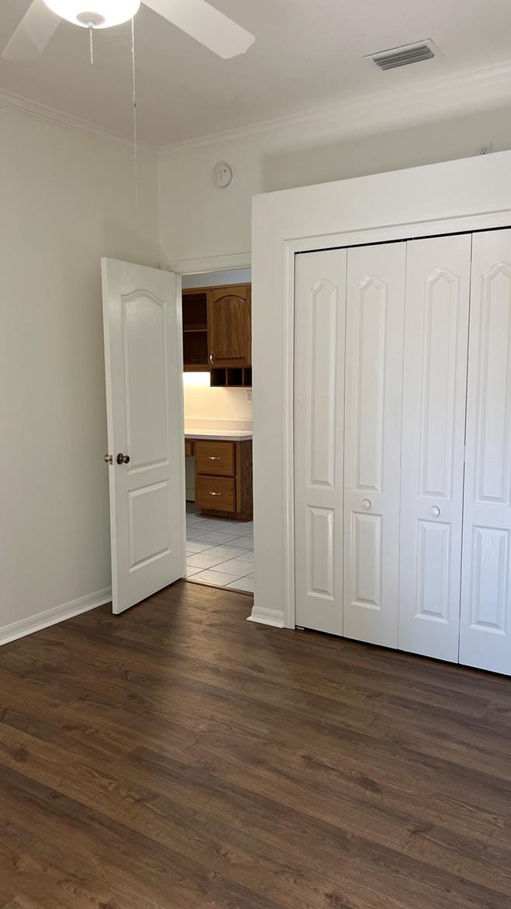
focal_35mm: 29
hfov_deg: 40.1
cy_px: 450
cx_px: 219
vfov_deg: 66.1
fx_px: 699
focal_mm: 5.7
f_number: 1.5
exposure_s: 1/121
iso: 125
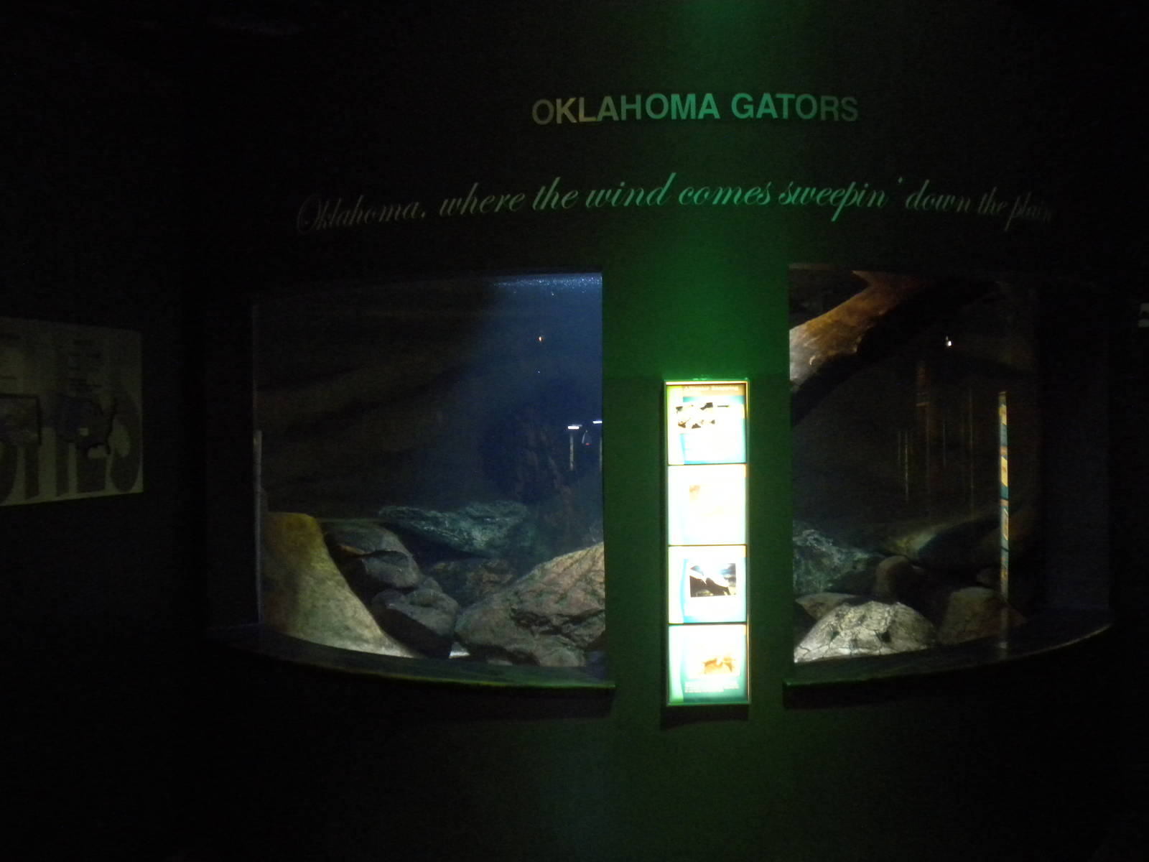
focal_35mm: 37
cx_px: 574
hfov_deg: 50.1
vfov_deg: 38.7
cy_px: 431
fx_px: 1228
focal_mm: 6.6
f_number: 3.5
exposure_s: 1/23.5
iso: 400
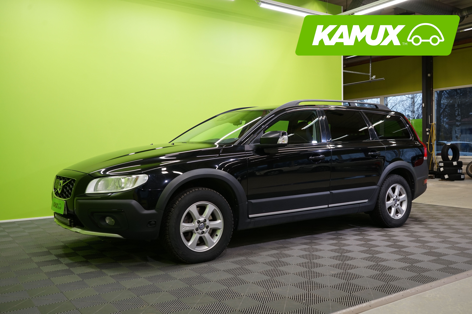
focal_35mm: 33
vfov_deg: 40.0
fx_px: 433
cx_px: 236
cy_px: 157
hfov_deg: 57.2
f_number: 6.3
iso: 640
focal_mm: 33
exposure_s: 1/25
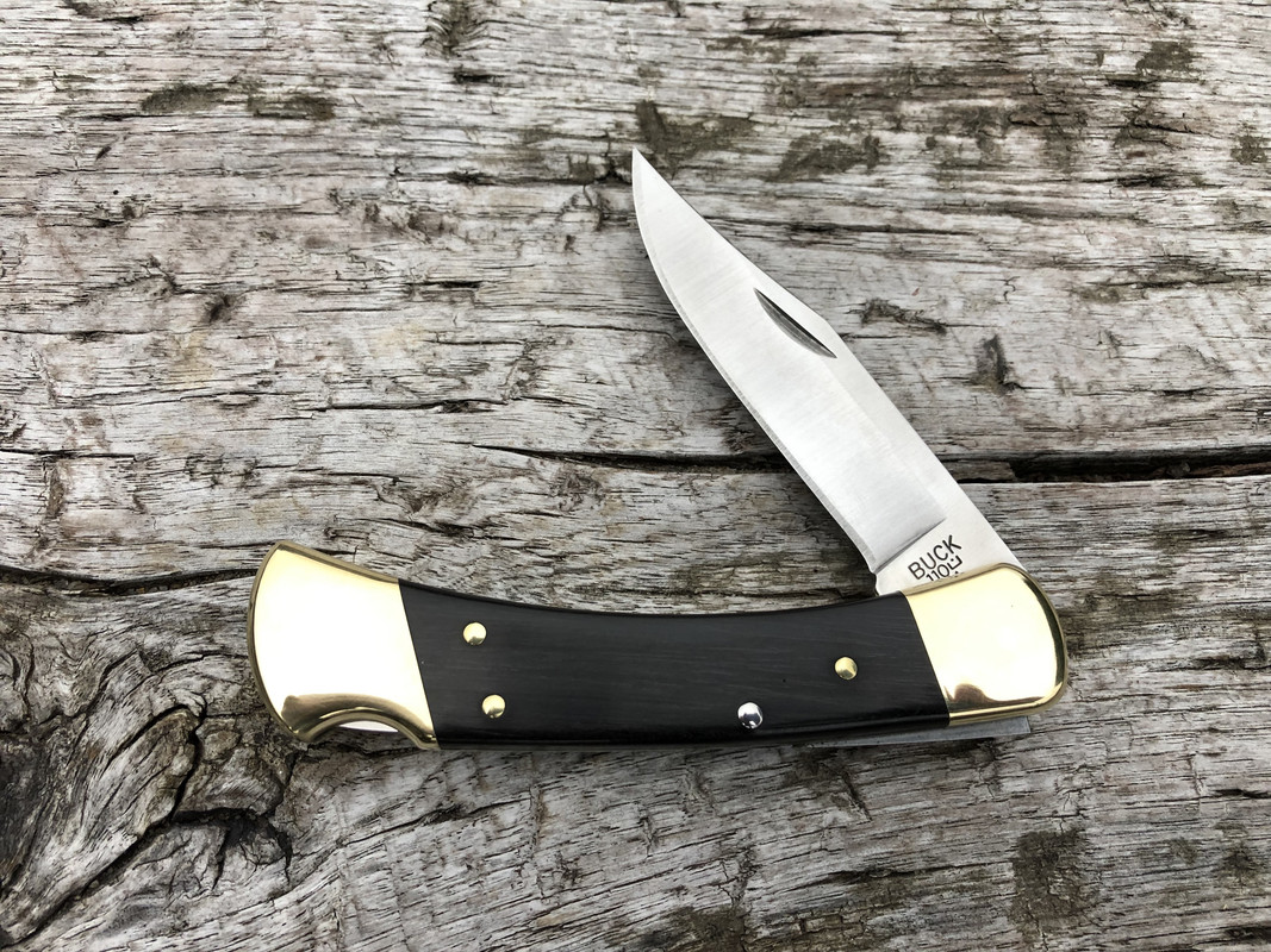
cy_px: 476
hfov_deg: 63.4
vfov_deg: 49.7
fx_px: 1028
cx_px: 636
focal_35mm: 28
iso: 25
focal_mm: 3.99
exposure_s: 1/30
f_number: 1.8
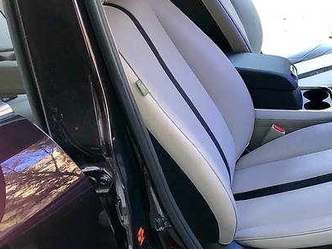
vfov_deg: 26.1
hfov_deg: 32.0
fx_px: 537
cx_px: 322
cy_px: 116
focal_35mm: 56
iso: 40
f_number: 1.8
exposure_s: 1/17
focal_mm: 4
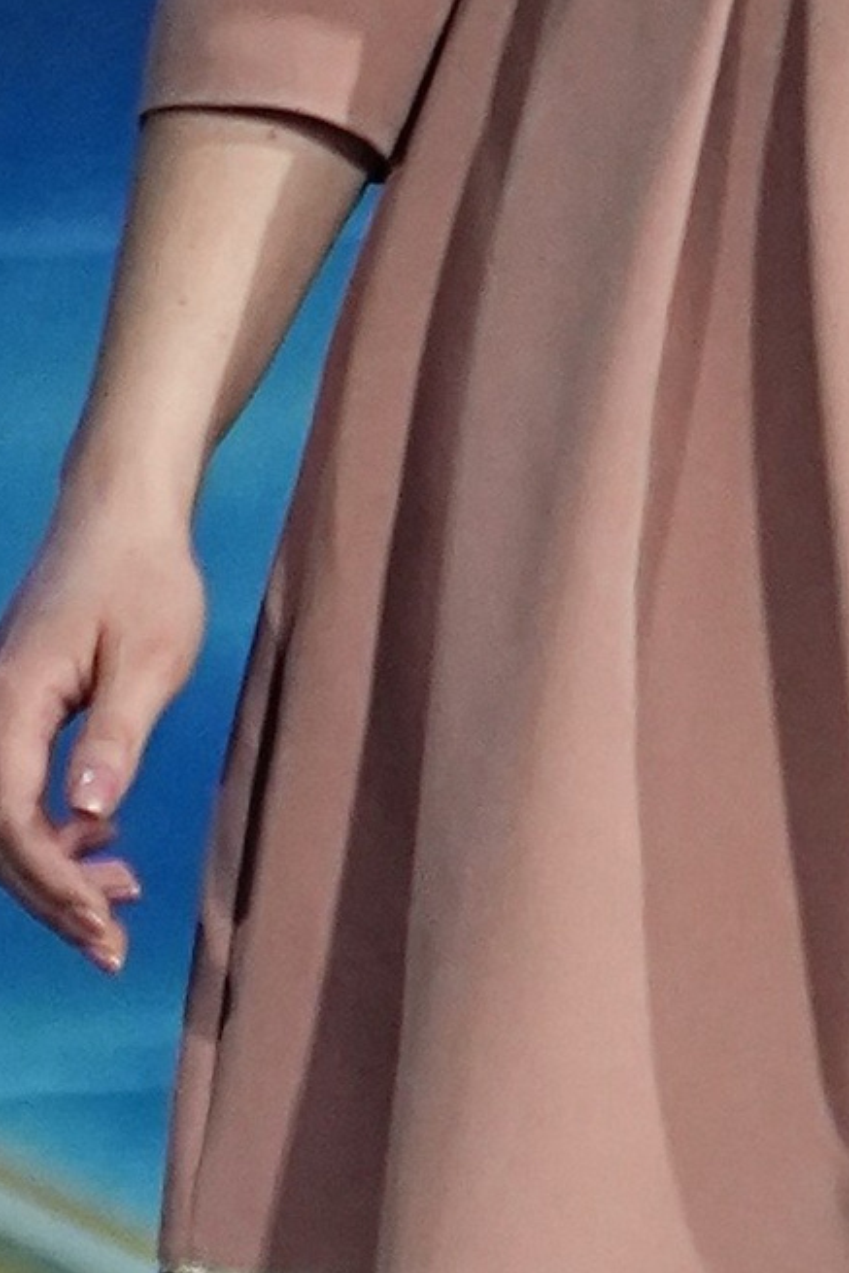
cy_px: 138
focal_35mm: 1759
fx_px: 62187
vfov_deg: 1.2
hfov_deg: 0.8
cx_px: 876
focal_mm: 200
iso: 2500
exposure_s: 1/500
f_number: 2.8
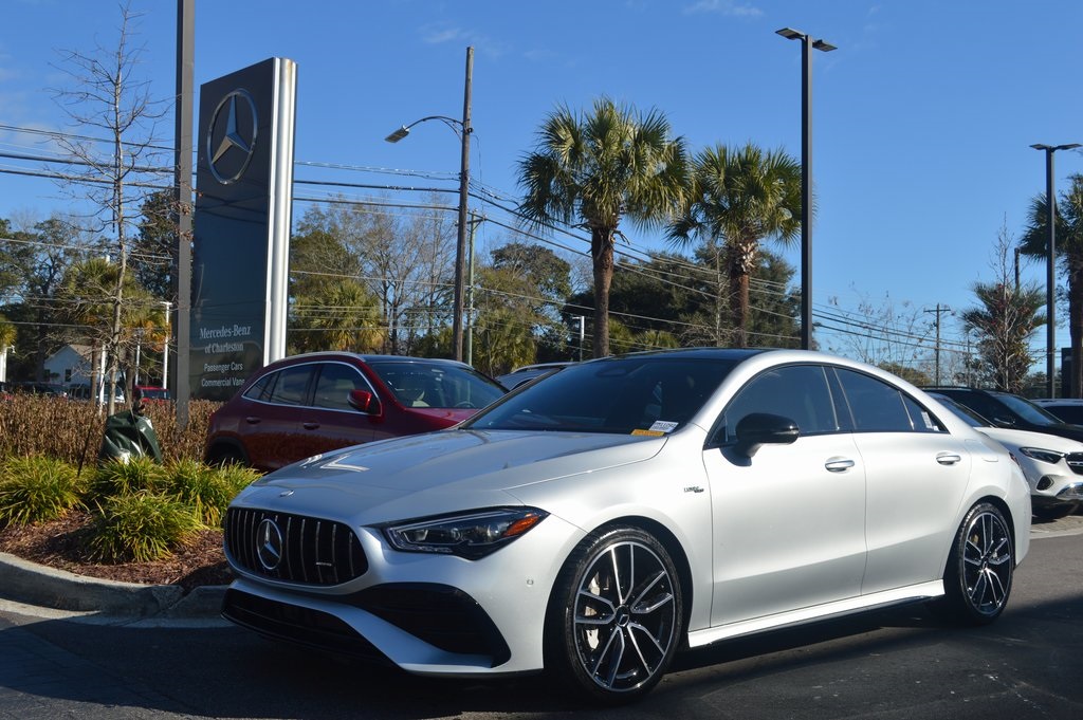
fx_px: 1082
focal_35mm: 36
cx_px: 542
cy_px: 360
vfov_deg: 36.8
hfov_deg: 53.2
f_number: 9
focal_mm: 24
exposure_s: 1/320
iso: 100
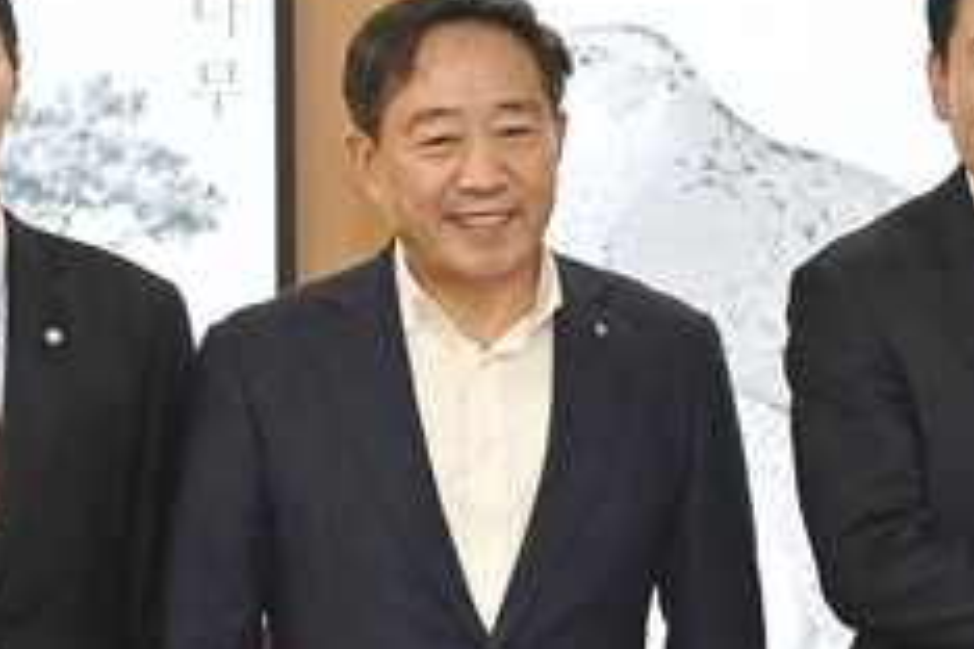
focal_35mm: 233
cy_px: 285
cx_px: 1130
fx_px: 6303
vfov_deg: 5.9
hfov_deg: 8.7
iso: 1250
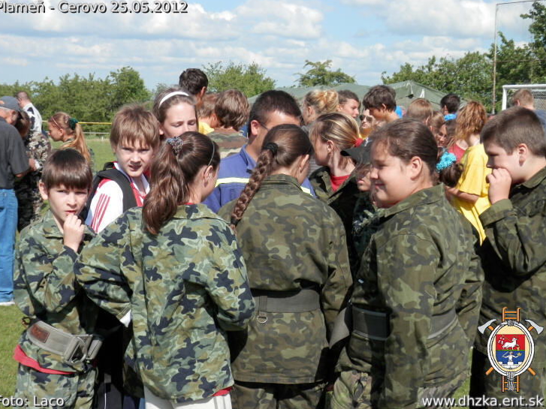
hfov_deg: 34.9
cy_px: 204
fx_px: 867
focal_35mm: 55
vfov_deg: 26.6
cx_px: 269
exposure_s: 1/500
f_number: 4.1
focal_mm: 9.8
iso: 80
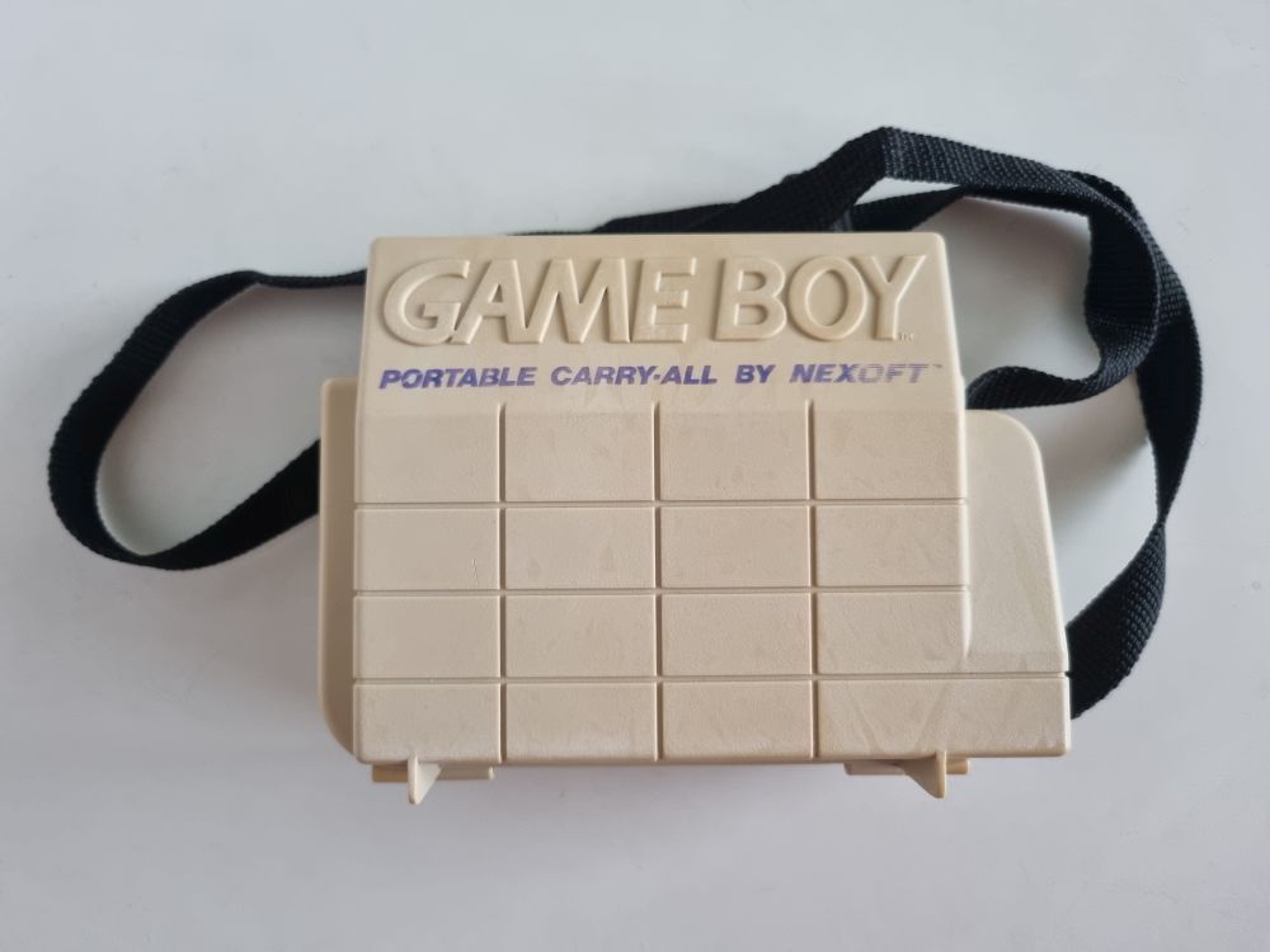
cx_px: 635
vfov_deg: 53.1
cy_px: 476
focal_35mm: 26
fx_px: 954
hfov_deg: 67.3
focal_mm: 5.4
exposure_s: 1/50
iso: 320
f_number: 1.8
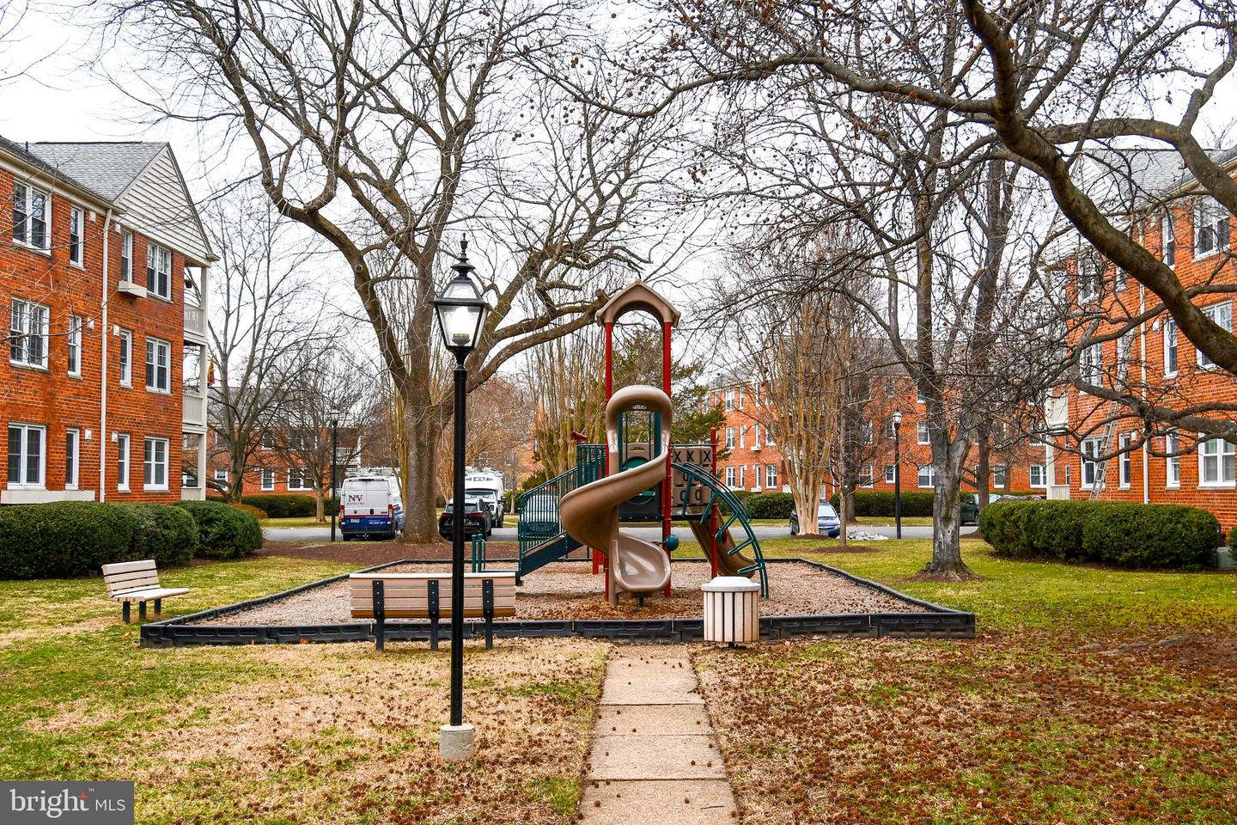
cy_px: 412
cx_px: 618
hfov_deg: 61.9
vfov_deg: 43.6
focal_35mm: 30
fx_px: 1031
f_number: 5.6
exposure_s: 1/250
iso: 220
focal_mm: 20
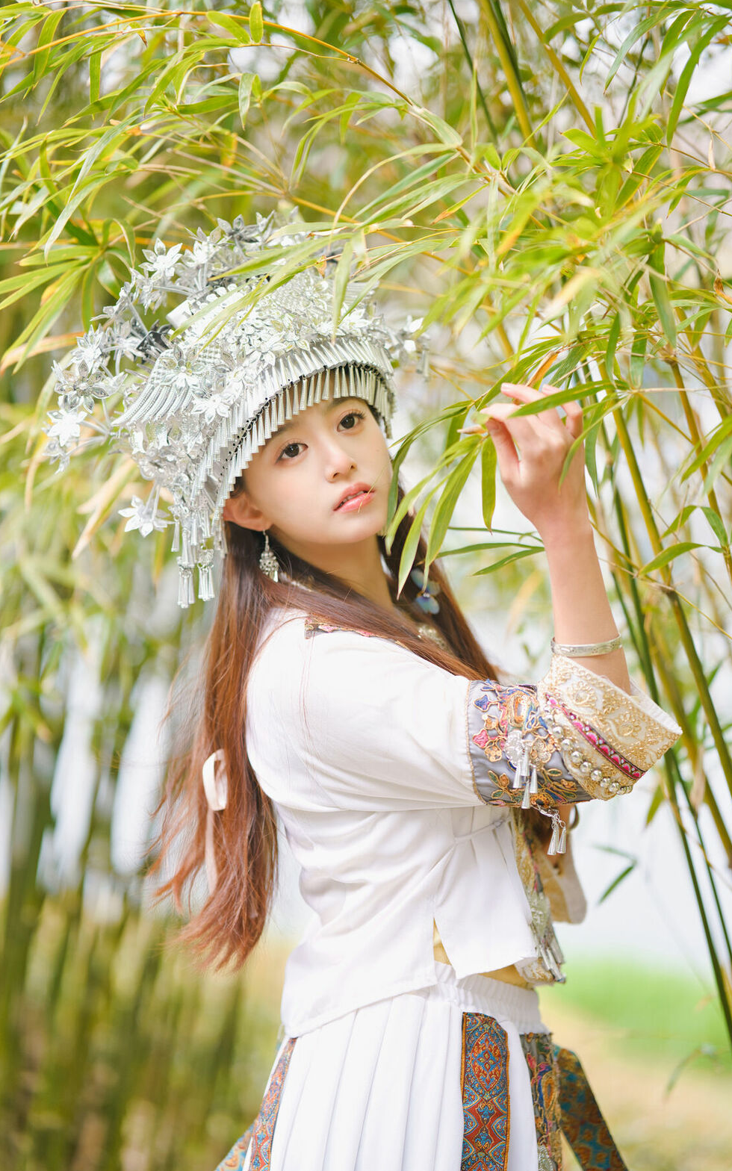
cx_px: 379
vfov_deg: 23.8
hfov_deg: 15.0
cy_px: 587
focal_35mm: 87
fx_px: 2777
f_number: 1.4
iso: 100
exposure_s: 1/1000
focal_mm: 85
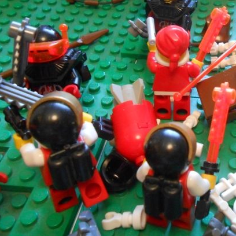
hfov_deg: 30.9
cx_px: 225
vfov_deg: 32.4
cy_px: 72
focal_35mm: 52
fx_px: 401
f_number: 3.8
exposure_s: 1/3
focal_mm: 5.3
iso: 400
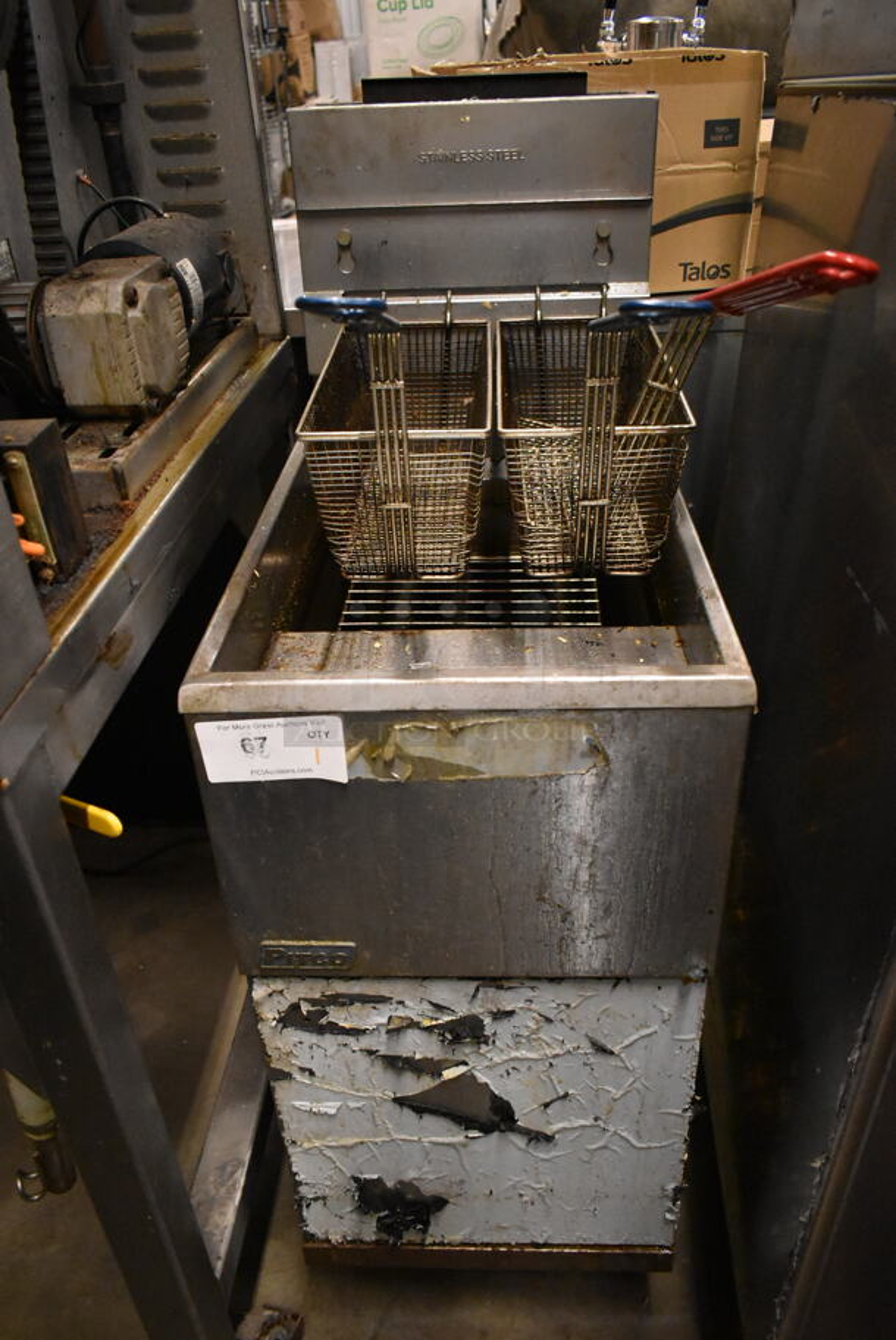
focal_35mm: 27
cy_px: 670
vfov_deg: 67.3
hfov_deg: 48.0
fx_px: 1006
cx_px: 448
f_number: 3.5
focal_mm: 18
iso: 5000
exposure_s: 1/125
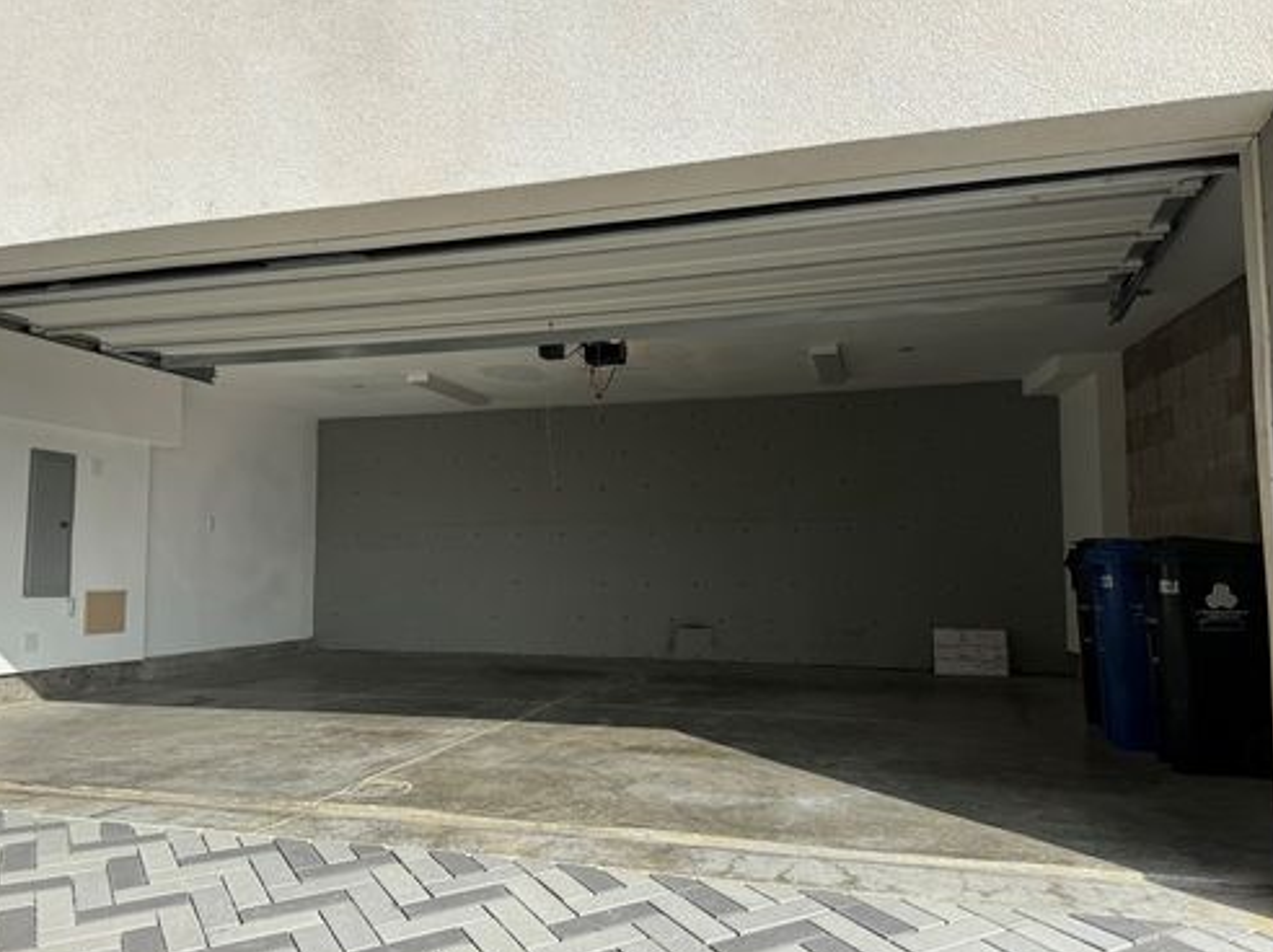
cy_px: 488
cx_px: 549
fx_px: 1065
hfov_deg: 61.5
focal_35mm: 29
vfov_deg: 48.2
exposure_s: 1/4975
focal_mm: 6.76
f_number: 1.78
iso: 80
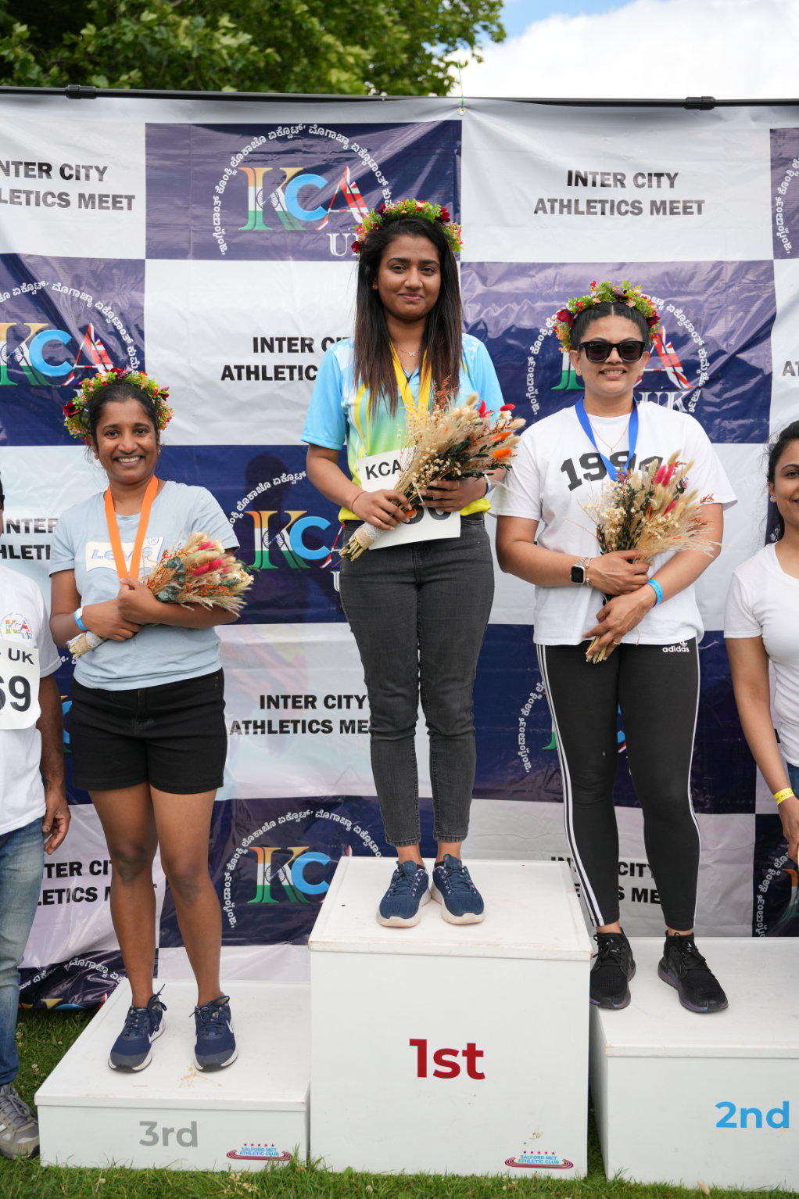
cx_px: 400
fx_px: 1109
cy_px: 600
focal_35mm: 33
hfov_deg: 39.6
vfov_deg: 56.8
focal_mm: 33.3
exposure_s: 1/2000
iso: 250
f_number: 2.8
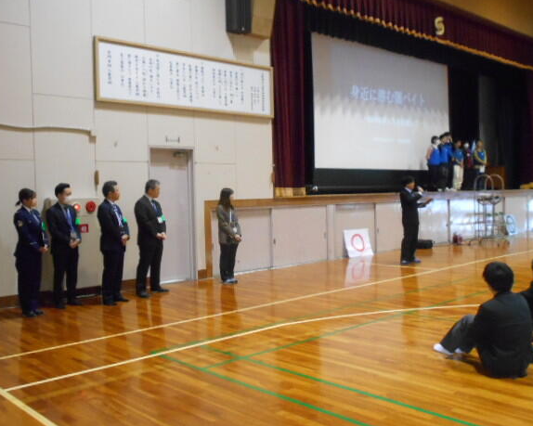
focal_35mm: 37
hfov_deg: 49.0
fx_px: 584
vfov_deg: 40.1
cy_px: 212
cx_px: 245
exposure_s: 1/30
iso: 800
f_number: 3.6
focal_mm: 5.8
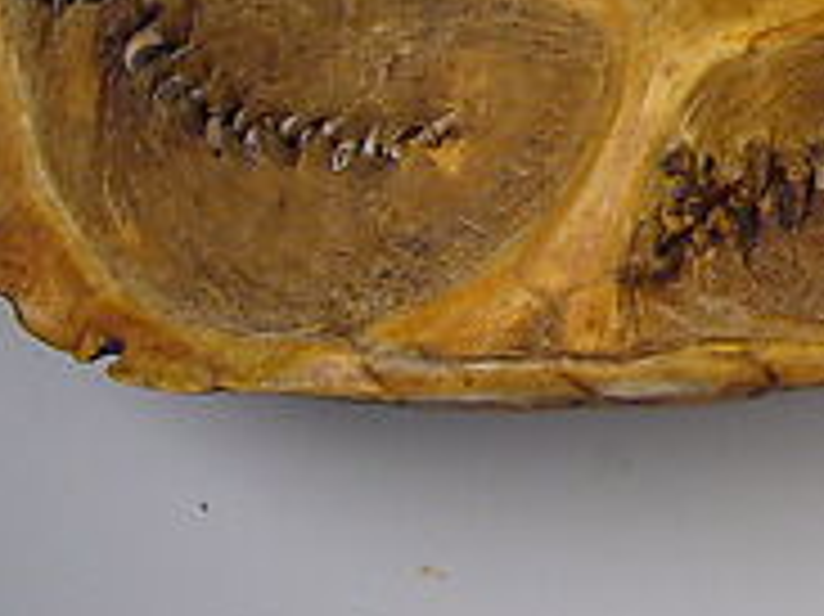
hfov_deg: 19.4
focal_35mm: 92
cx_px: 1126
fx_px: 2189
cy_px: -4
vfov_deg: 15.7
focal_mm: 4.6
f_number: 2.8
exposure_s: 1/50
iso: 80
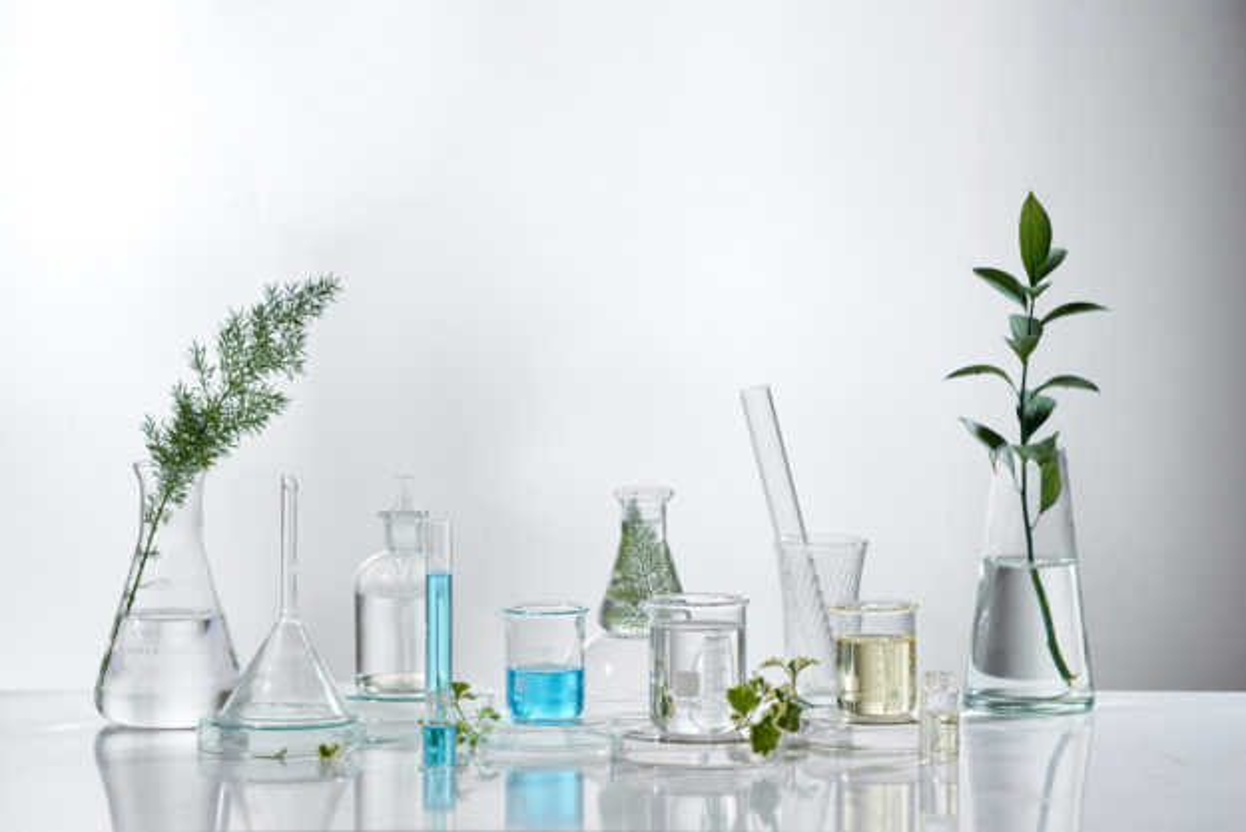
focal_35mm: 120
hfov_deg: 17.1
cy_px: 416
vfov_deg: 11.4
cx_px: 623
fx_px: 4154
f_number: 8
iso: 320
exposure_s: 1/160
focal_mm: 120
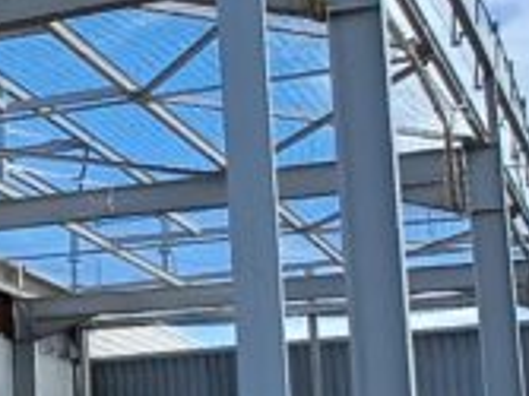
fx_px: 1497
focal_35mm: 98
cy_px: 282
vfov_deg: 15.0
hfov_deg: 18.3
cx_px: -203
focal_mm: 1.64
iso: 40
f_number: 2.2
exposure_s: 1/870
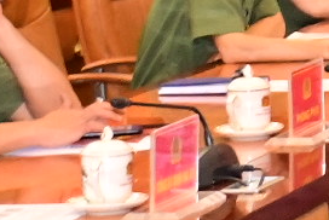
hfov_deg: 6.2
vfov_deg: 4.7
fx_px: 2644
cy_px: -261
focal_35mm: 289
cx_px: 1155
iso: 3200
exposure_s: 1/200
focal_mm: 27
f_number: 4
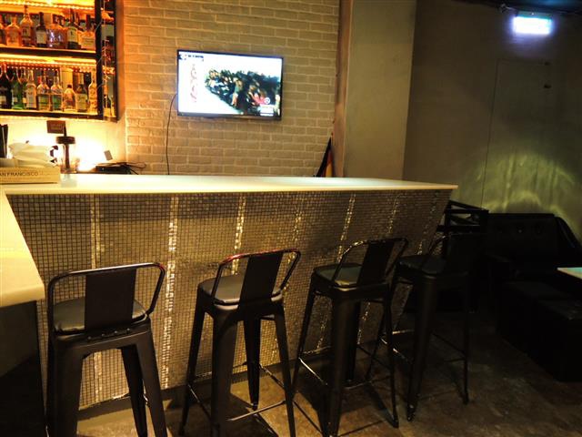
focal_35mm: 24
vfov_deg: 56.8
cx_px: 291
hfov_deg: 71.6
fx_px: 404
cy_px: 218
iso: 640
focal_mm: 4.3
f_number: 2.2
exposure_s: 1/8
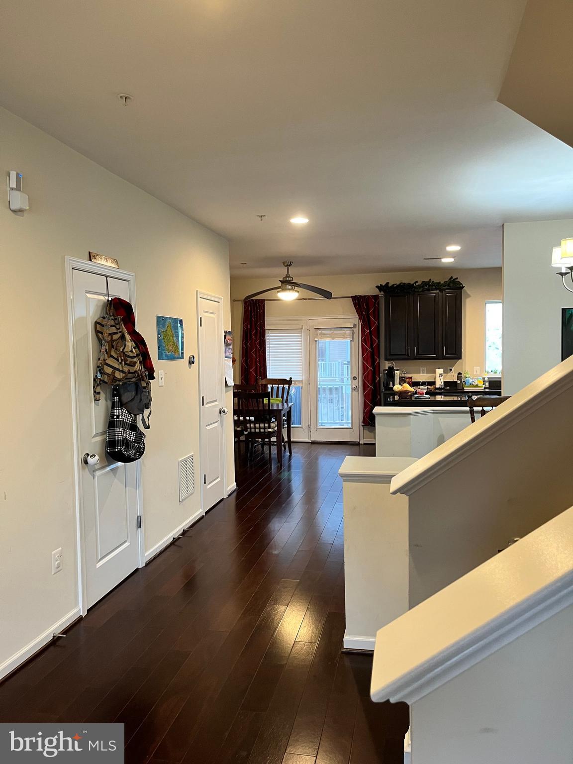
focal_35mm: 26
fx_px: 574
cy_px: 382
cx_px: 286
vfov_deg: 67.3
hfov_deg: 53.1
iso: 320
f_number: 1.6
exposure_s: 1/60
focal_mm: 5.1
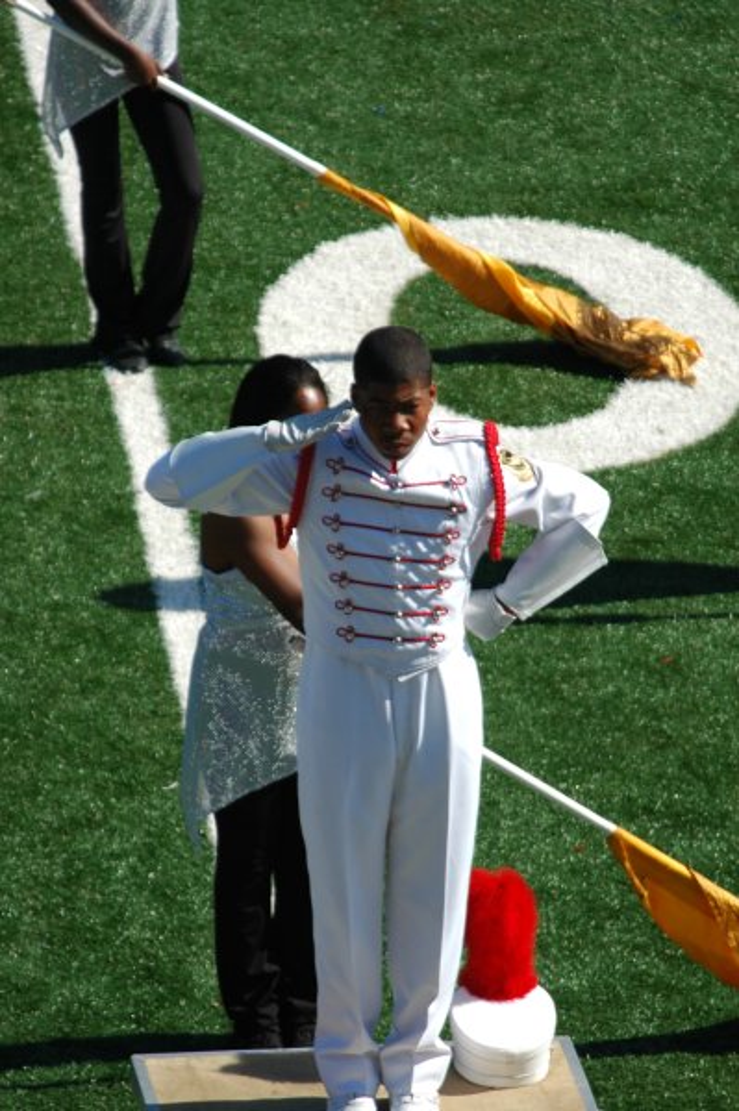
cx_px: 370
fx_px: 18506
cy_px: 556
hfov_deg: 2.3
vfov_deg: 3.4
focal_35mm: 600
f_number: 5.6
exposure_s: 1/1000
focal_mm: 400
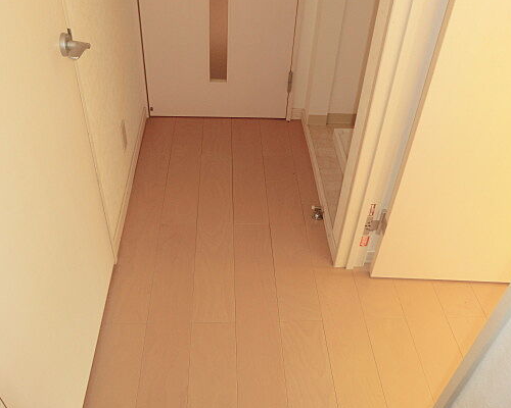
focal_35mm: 30
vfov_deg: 48.2
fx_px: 454
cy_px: 165
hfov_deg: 58.8
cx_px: 261
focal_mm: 4.3
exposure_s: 1/60
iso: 100
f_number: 3.2
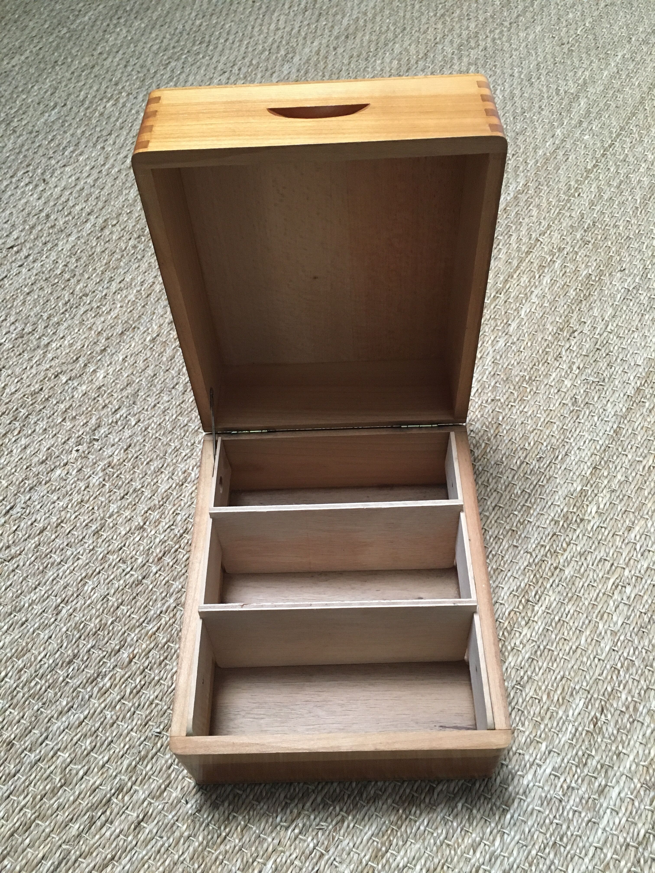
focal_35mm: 29
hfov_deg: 48.2
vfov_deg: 61.7
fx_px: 732
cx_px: 328
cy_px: 436
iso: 200
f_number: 2.2
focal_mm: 4.15
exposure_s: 1/33
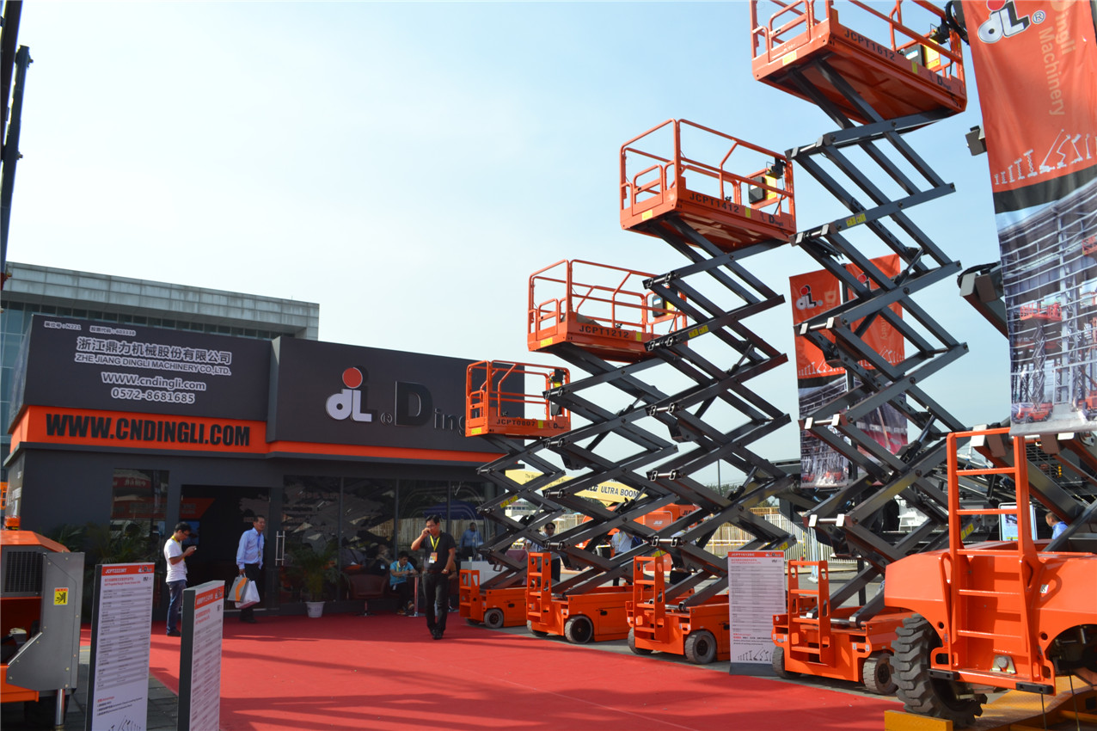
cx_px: 548
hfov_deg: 67.4
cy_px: 366
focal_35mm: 27
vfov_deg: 47.9
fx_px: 822
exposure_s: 1/200
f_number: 7.1
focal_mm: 18
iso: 100
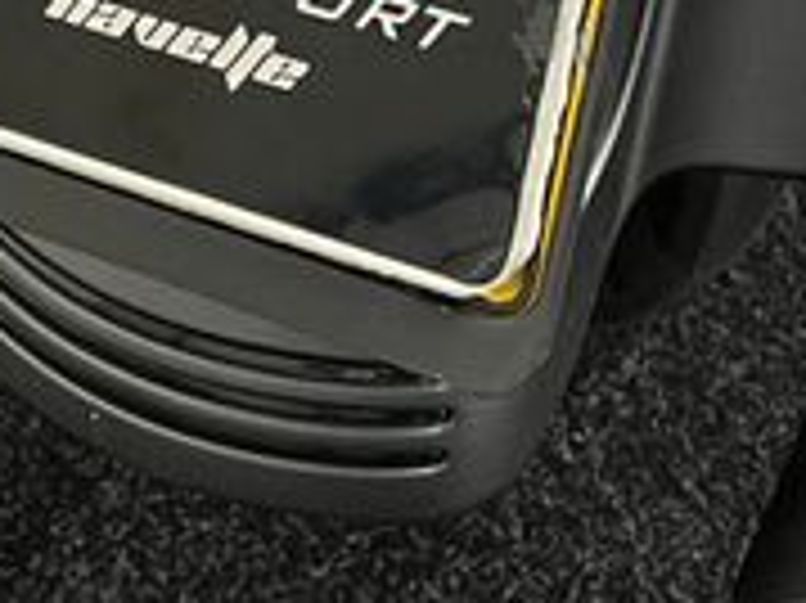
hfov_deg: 21.1
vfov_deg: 15.3
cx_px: 297
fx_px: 2164
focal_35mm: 93
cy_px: -112
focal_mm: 5.1
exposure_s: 1/33
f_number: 1.6
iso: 500
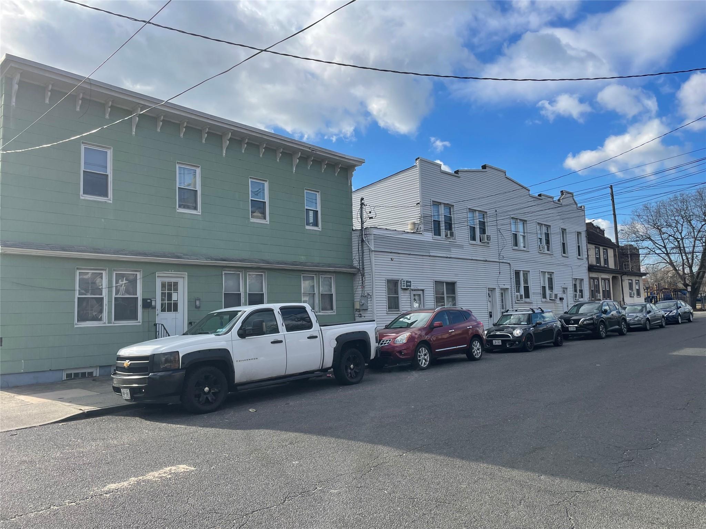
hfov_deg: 67.3
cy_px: 264
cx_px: 353
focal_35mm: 26
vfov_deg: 53.1
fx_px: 530
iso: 32
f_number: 1.6
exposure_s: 1/2959
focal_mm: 4.2
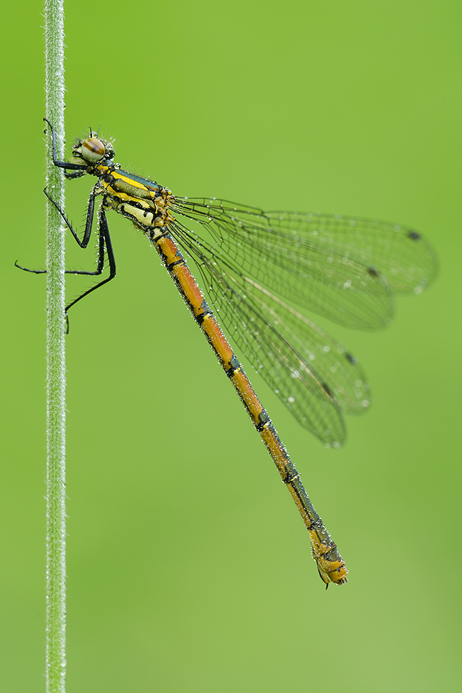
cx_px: 231
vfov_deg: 7.6
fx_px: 5195
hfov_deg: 5.1
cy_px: 346
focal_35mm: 270
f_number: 11
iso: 100
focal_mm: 180
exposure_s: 1/3
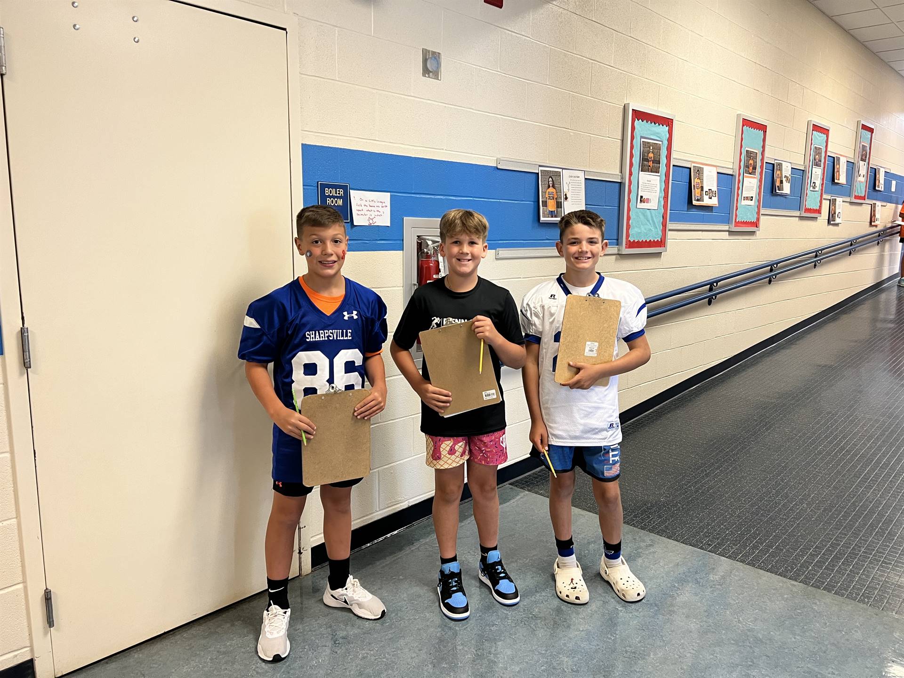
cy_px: 339
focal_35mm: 26
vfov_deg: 53.1
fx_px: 679
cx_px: 452
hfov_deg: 67.3
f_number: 1.5
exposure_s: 1/60
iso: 160
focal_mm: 5.7
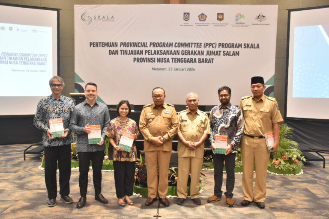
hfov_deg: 26.0
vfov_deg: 17.5
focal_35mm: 78
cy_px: 110
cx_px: 164
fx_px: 713
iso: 2500
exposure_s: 1/80
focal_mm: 52
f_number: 5
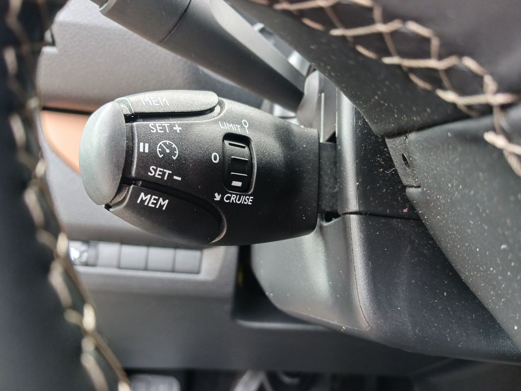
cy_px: 196
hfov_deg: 65.3
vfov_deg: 51.4
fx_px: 406
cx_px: 260
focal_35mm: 27
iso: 250
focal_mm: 4
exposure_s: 1/33
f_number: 1.8
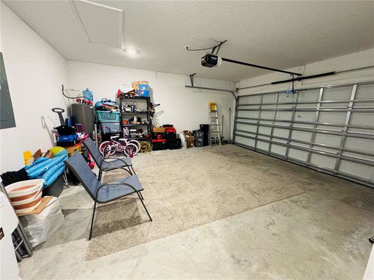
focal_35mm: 14
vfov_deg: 85.6
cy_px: 140
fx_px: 151
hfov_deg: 102.1
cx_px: 187
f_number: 2.2
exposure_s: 1/60
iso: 800
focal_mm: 2.22
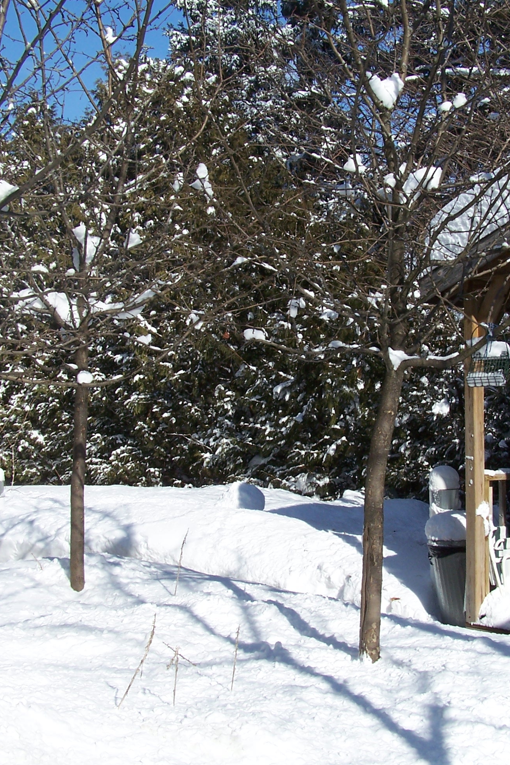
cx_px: 305
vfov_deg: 38.2
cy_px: 377
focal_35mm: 52
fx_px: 1105
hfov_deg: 25.9
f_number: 5.6
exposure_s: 1/500
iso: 80
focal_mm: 6.3
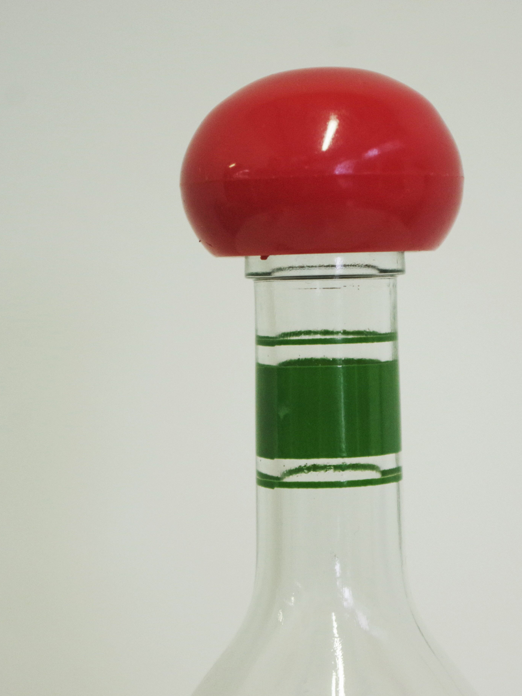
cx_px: 319
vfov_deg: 23.6
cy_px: 350
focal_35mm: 83
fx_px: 1669
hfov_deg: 17.8
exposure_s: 1/80
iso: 800
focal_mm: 37.5
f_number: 4.5
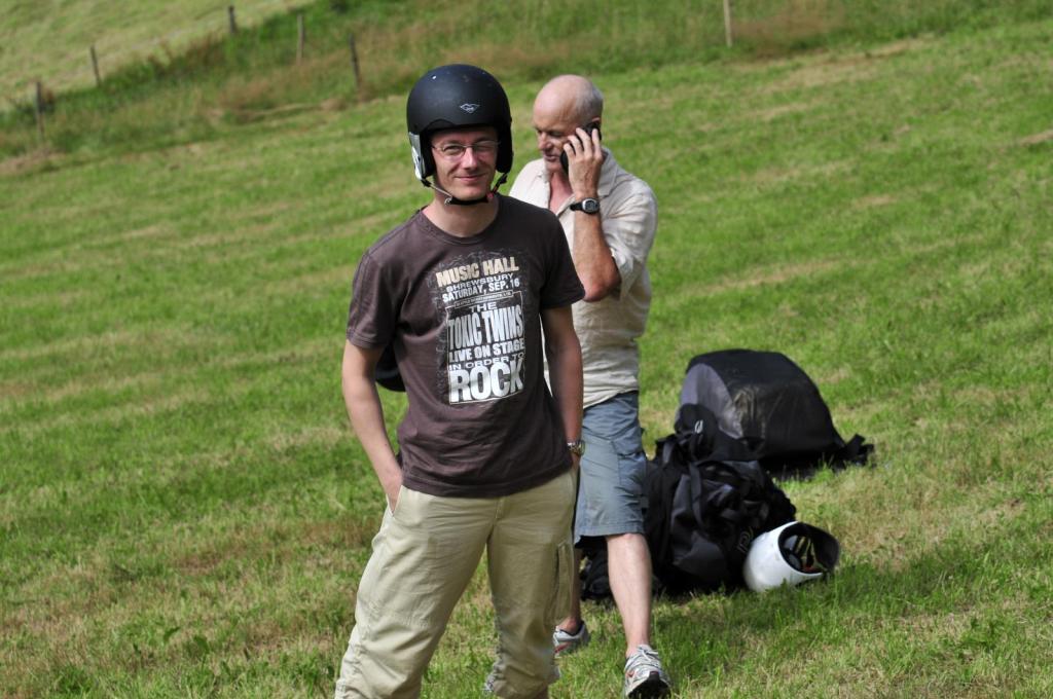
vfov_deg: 13.0
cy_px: 350
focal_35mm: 105
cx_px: 526
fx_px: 3067
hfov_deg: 19.5
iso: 250
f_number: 5.6
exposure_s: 1/1600
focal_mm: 70
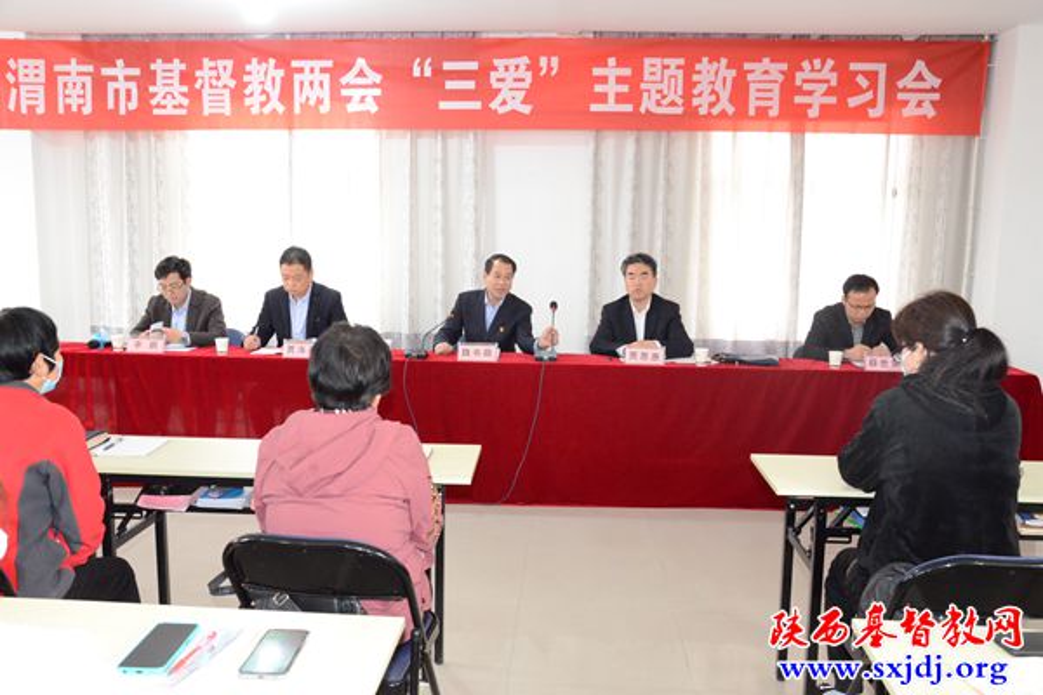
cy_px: 348
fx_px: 913
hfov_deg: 59.5
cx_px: 522
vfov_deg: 41.7
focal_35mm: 32
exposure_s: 1/60
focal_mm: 21
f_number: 6.3
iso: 3600
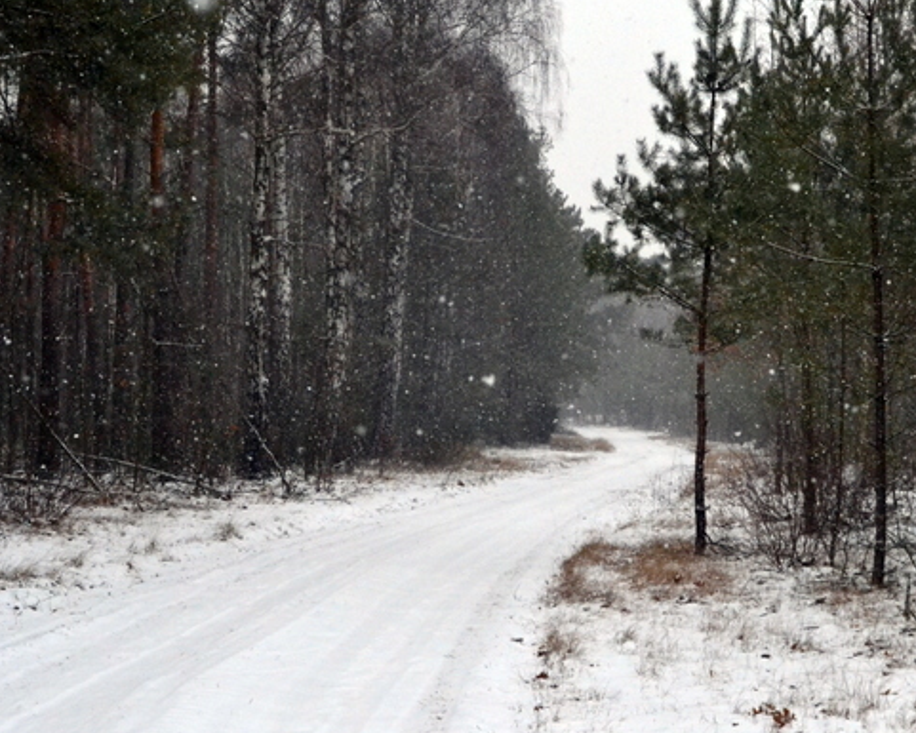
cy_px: 455
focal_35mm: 103
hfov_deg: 18.6
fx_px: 2793
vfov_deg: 14.9
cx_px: 522
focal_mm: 44
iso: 3200
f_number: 13
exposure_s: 1/1000
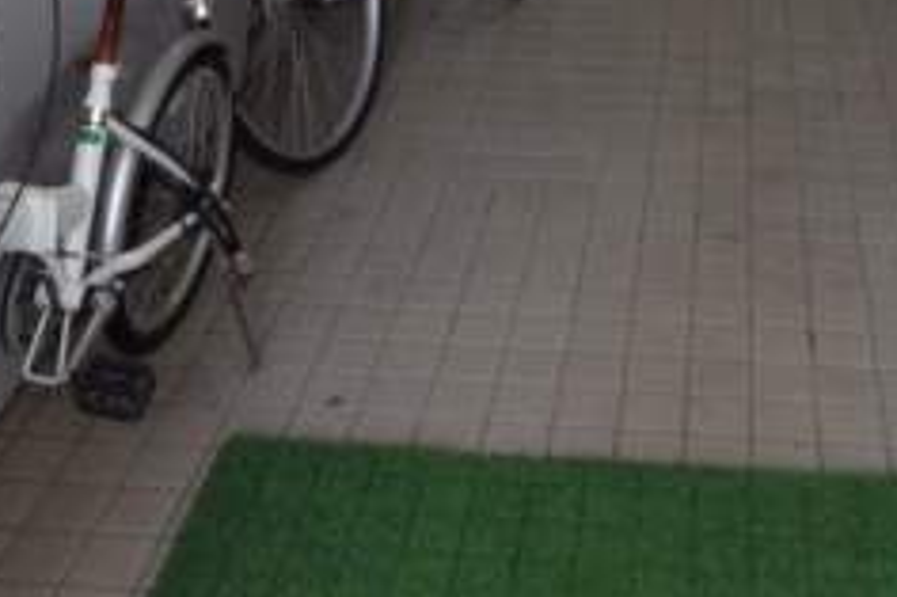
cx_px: 551
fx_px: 1544
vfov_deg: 19.6
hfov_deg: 32.3
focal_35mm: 62
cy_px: -243
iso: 200
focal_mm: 4
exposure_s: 1/45
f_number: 3.1
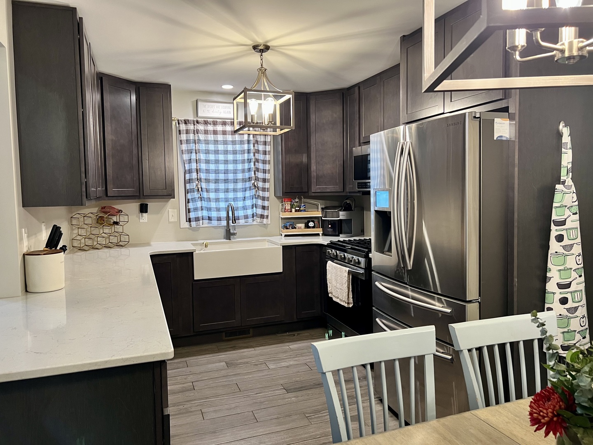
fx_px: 445
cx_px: 296
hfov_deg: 67.3
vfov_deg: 53.1
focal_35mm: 26
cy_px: 222
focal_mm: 5.7
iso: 200
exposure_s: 1/60
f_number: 1.5
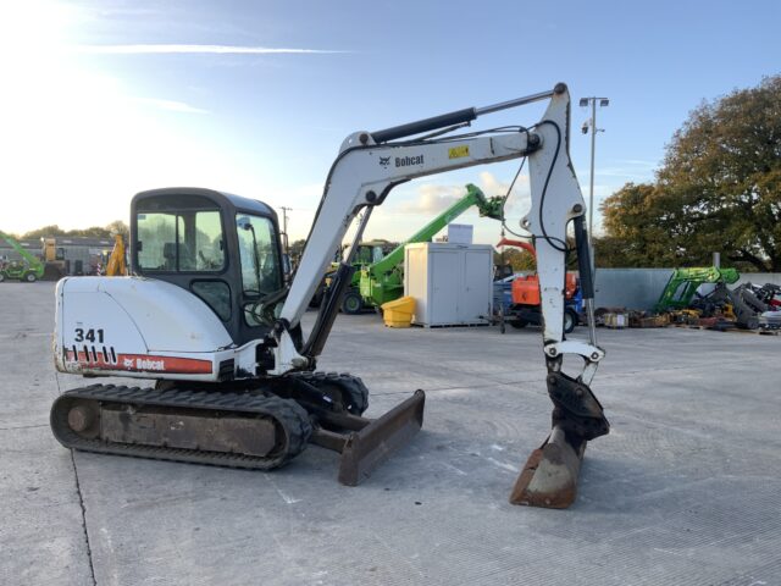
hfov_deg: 61.7
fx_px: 654
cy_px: 293
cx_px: 390
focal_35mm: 29
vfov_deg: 48.2
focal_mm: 3
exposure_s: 1/122
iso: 20
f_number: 1.8
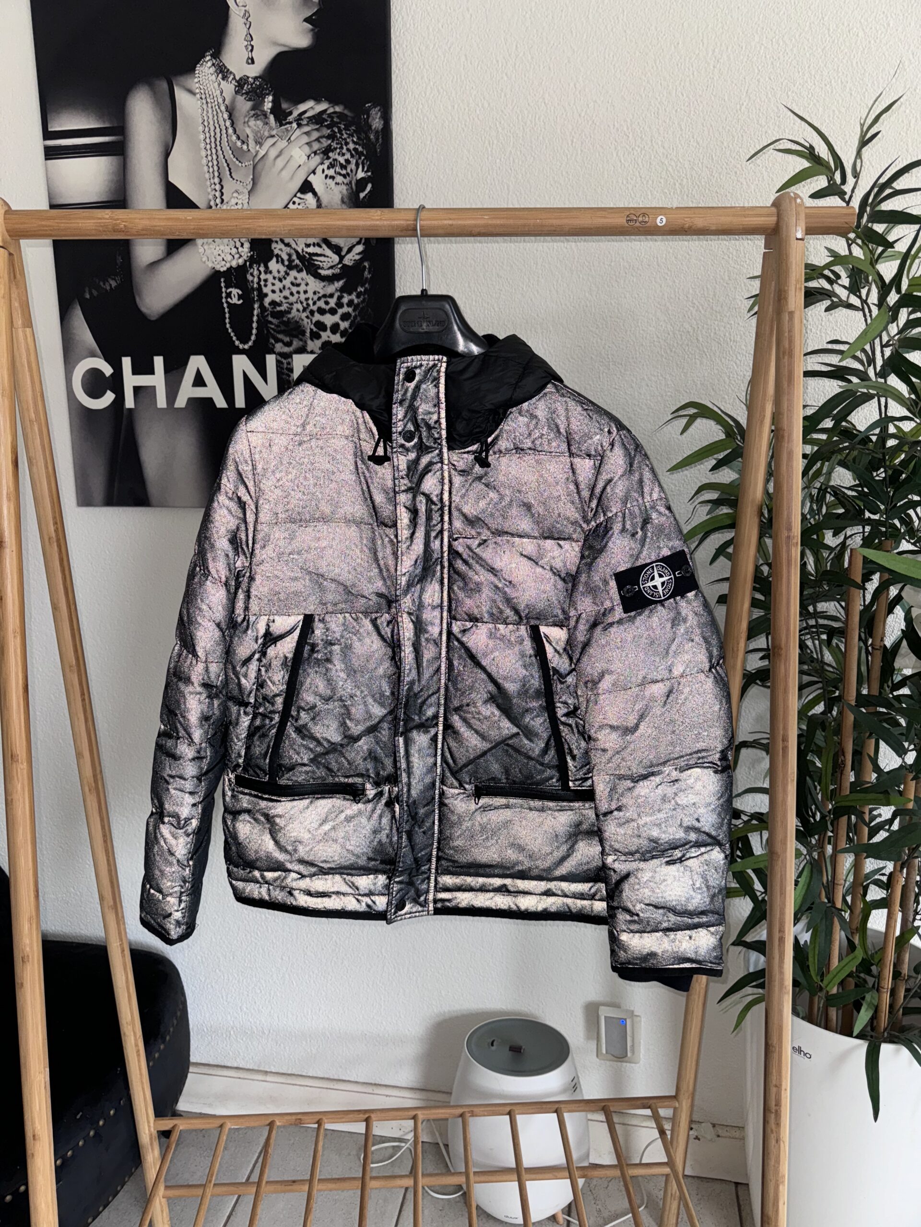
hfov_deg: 56.8
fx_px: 851
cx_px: 460
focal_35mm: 24
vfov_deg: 71.6
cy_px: 614
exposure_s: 1/121
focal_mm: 6.76
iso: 50
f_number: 1.78
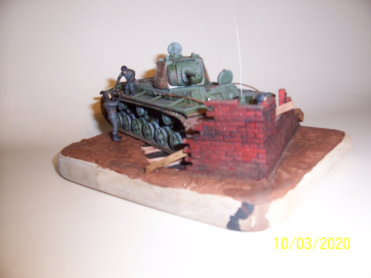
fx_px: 364
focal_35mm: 34
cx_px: 186
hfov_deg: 54.0
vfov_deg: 41.8
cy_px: 139
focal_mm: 5.6
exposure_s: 1/125
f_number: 2.7
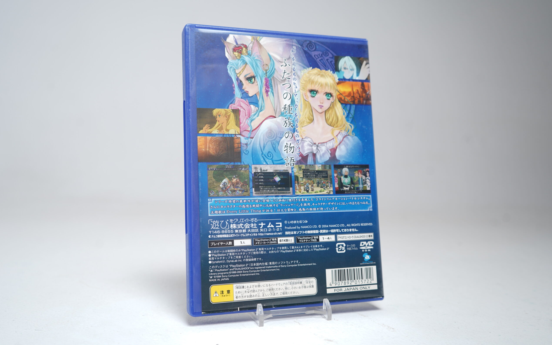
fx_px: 496
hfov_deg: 58.1
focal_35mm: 33
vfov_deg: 38.3
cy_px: 169
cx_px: 279
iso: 64
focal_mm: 32
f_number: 5
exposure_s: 1/4
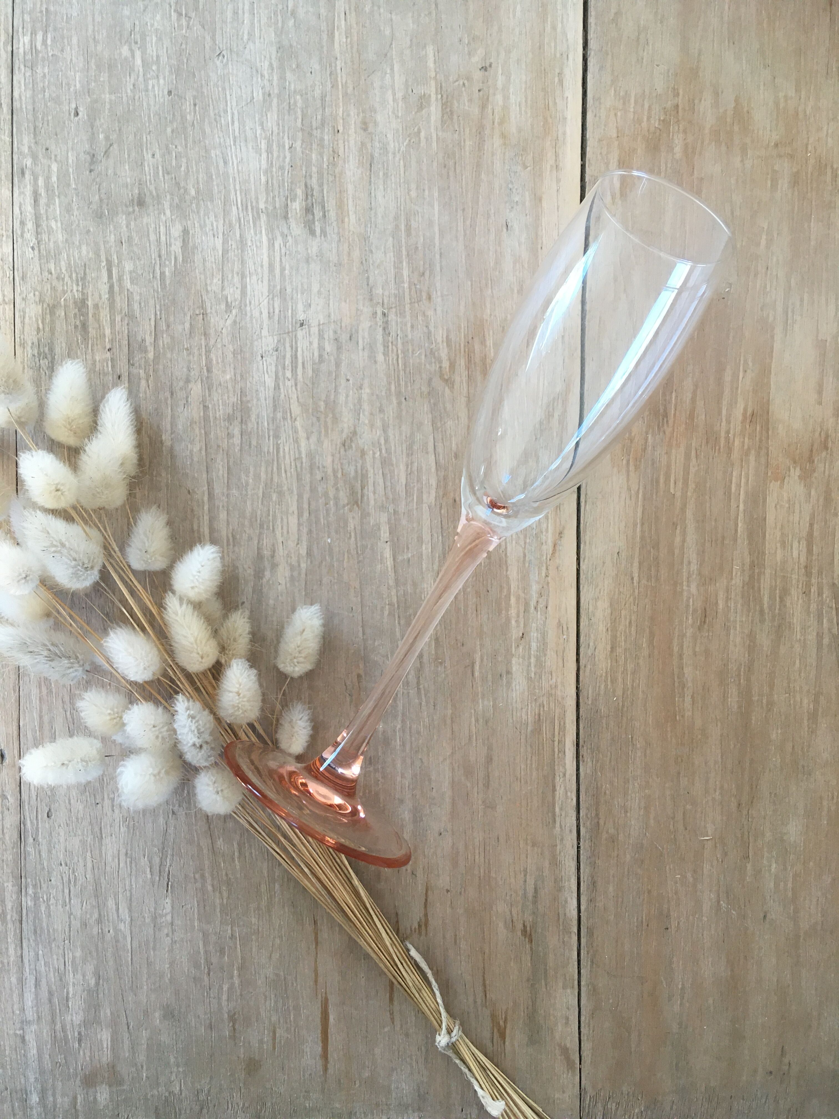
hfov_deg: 48.2
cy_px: 560
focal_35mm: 29
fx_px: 937
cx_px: 420
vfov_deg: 61.7
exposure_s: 1/33
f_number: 2.2
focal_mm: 4.15
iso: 50
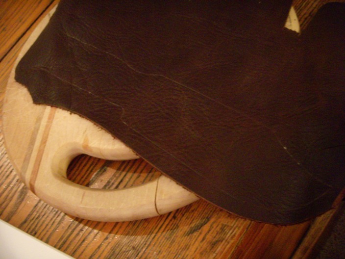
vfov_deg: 37.7
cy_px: 130
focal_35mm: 38
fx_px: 379
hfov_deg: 49.0
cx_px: 172
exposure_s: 1/3.72
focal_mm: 6.4
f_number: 3.5
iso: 400
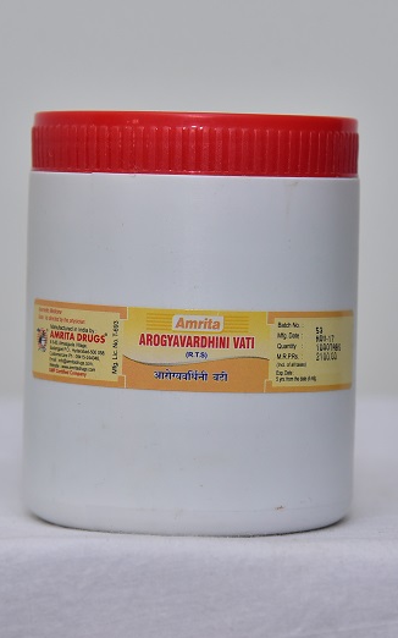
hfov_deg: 11.4
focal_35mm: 115
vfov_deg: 18.1
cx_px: 192
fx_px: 1997
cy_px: 320
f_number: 5.6
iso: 1600
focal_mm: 112
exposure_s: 1/160
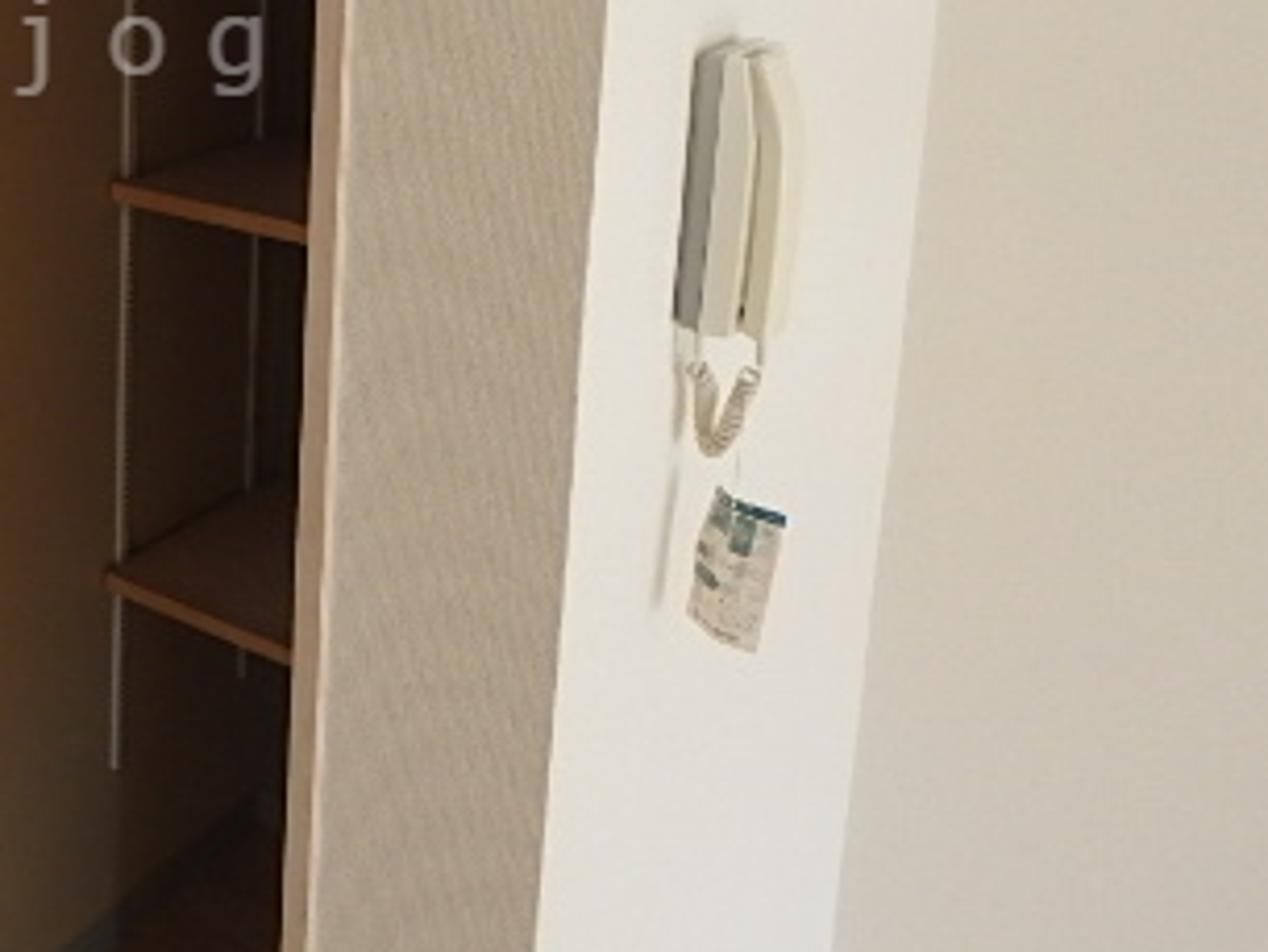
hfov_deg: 38.2
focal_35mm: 44
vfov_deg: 31.0
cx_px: 0
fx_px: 1612
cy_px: 46
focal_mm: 3.7
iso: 200
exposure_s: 1/40
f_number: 3.5
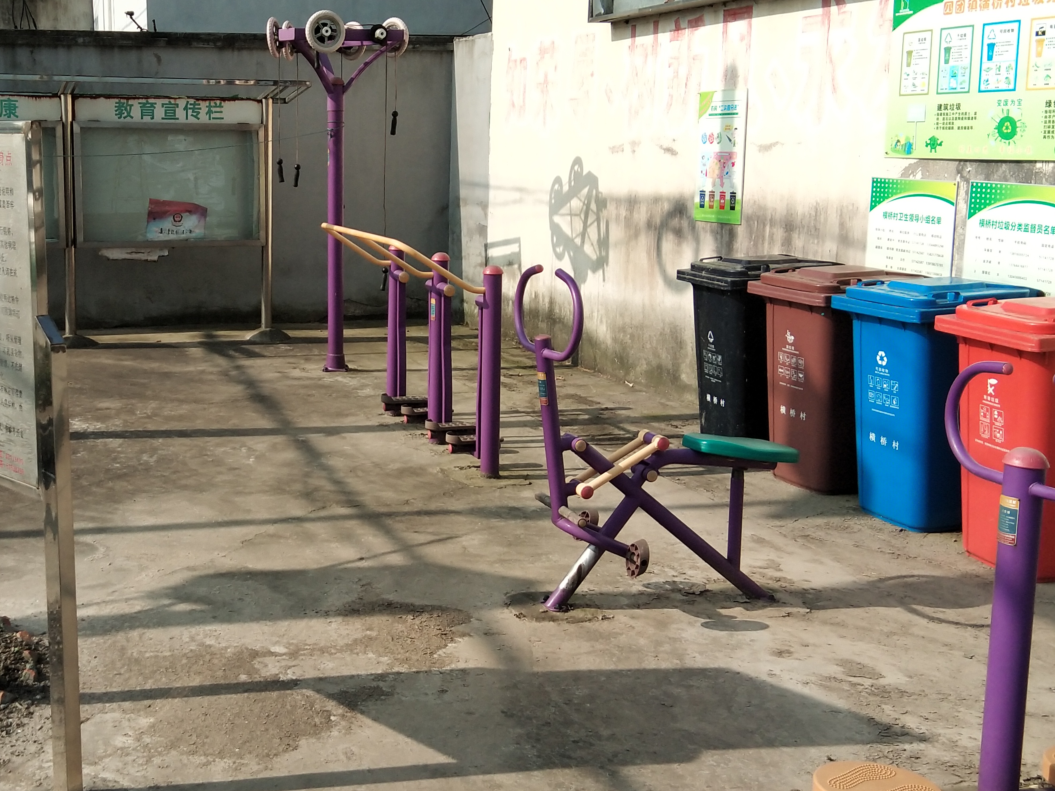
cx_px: 304
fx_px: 1493
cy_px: 353
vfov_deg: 29.7
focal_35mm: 49
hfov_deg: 38.2
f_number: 2.2
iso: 50
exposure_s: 1/1121
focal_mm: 3.69
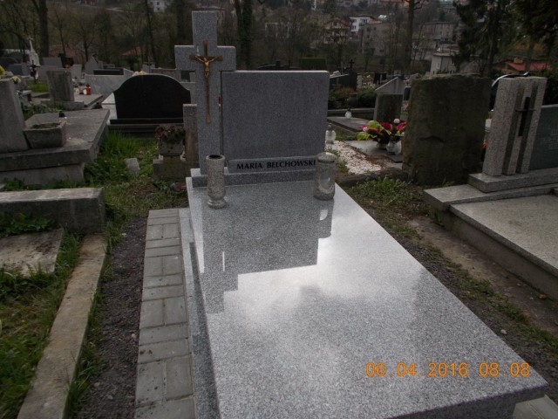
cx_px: 279
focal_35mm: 26
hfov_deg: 67.3
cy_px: 210
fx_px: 419
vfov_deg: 53.1
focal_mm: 4.6
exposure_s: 1/80
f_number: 8
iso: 80
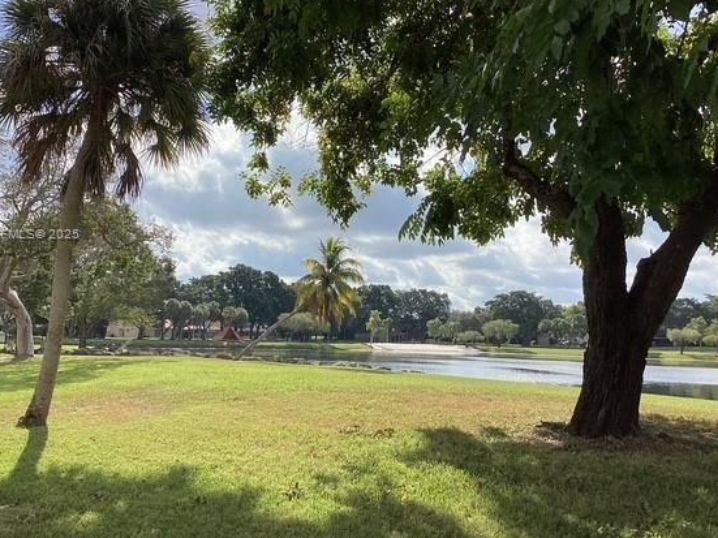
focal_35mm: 36
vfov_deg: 39.6
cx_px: 318
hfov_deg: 51.3
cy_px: 234
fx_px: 747
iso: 25
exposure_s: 1/1404
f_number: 2.4
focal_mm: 3.3
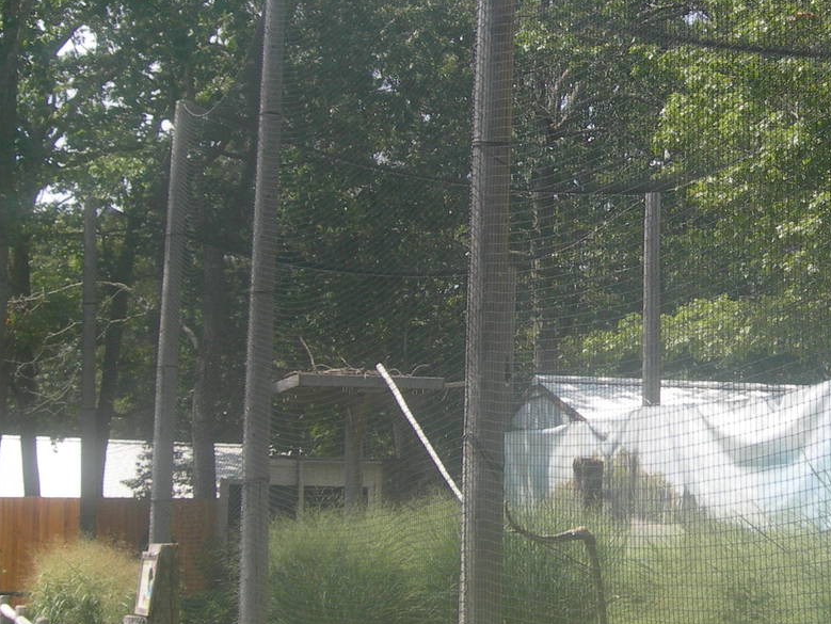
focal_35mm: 78
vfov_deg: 18.9
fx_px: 1873
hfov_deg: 24.5
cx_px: 699
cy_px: 310
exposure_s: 1/208
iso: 50
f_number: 4.8
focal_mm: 7.8
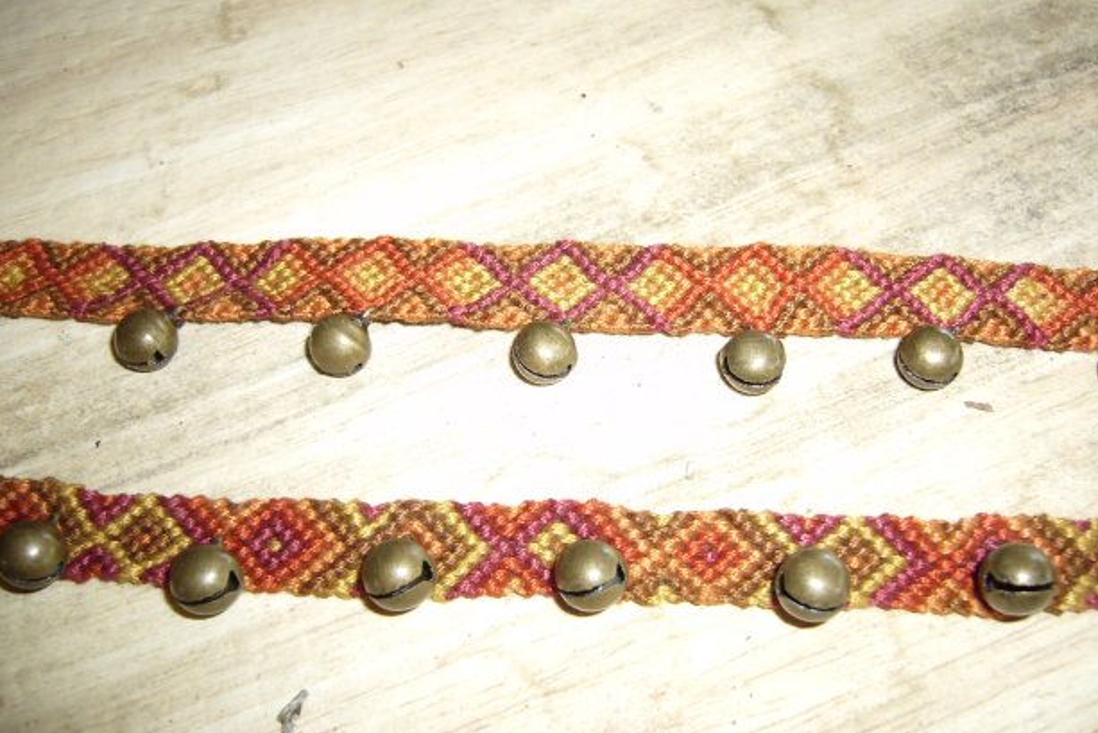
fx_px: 1159
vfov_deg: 35.1
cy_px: 373
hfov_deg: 50.7
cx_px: 559
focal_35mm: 38
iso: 100
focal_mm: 5.8
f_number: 2.8
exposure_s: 1/30
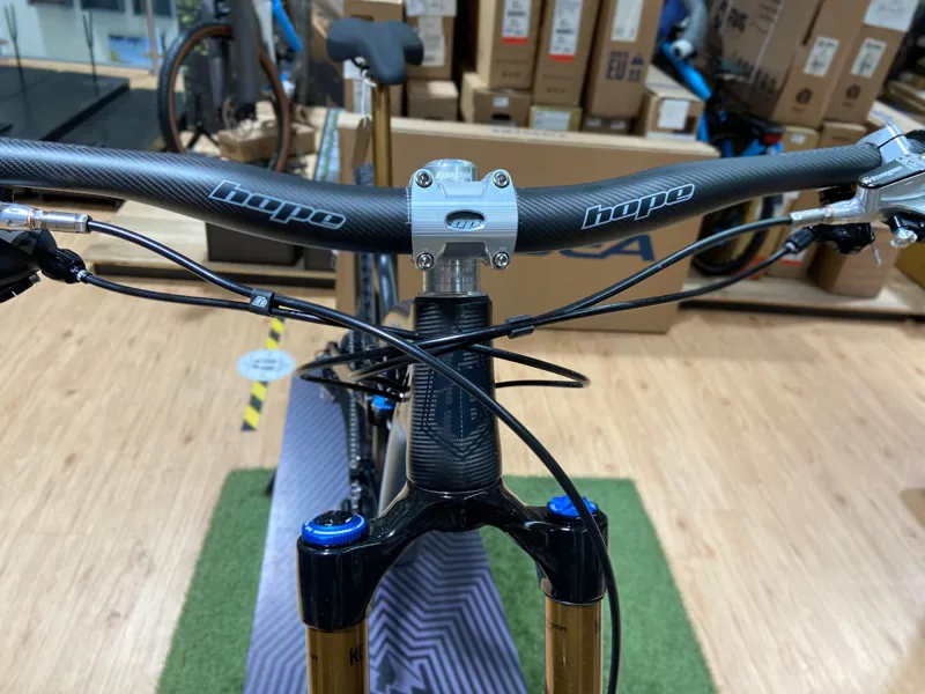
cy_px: 347
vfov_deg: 53.1
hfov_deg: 67.3
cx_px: 462
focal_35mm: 26
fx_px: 695
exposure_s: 1/100
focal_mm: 4.25
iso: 100
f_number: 1.8
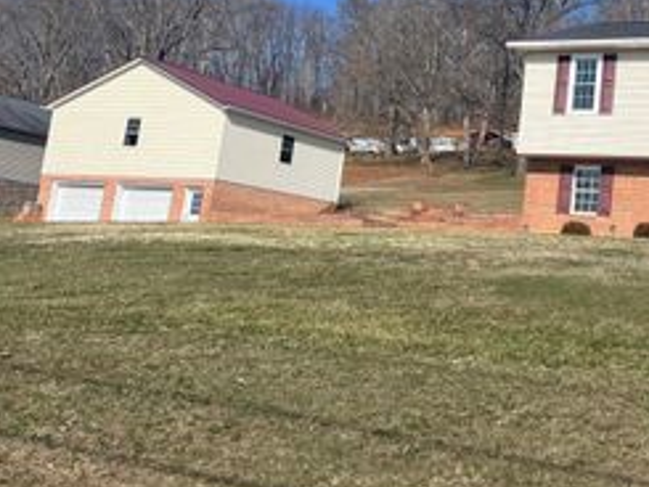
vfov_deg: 28.2
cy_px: 126
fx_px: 957
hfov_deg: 34.7
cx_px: 617
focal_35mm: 51
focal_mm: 5.1
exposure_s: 1/4902
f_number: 1.6
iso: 32
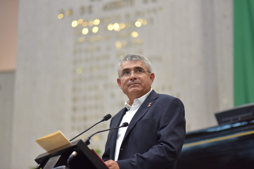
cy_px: 84
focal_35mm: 85
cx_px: 127
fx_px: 600
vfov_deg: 16.1
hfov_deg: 23.9
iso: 560
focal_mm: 85
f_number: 1.8
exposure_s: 1/180
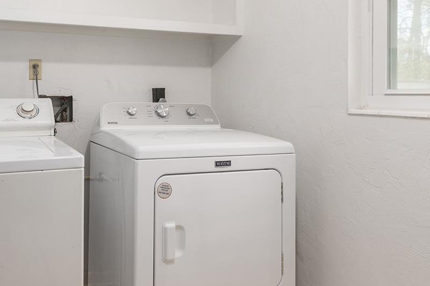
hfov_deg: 62.1
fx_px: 334
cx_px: 112
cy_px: 104
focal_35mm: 28
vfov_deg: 45.9
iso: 500
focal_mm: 14
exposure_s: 1/5
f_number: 7.1
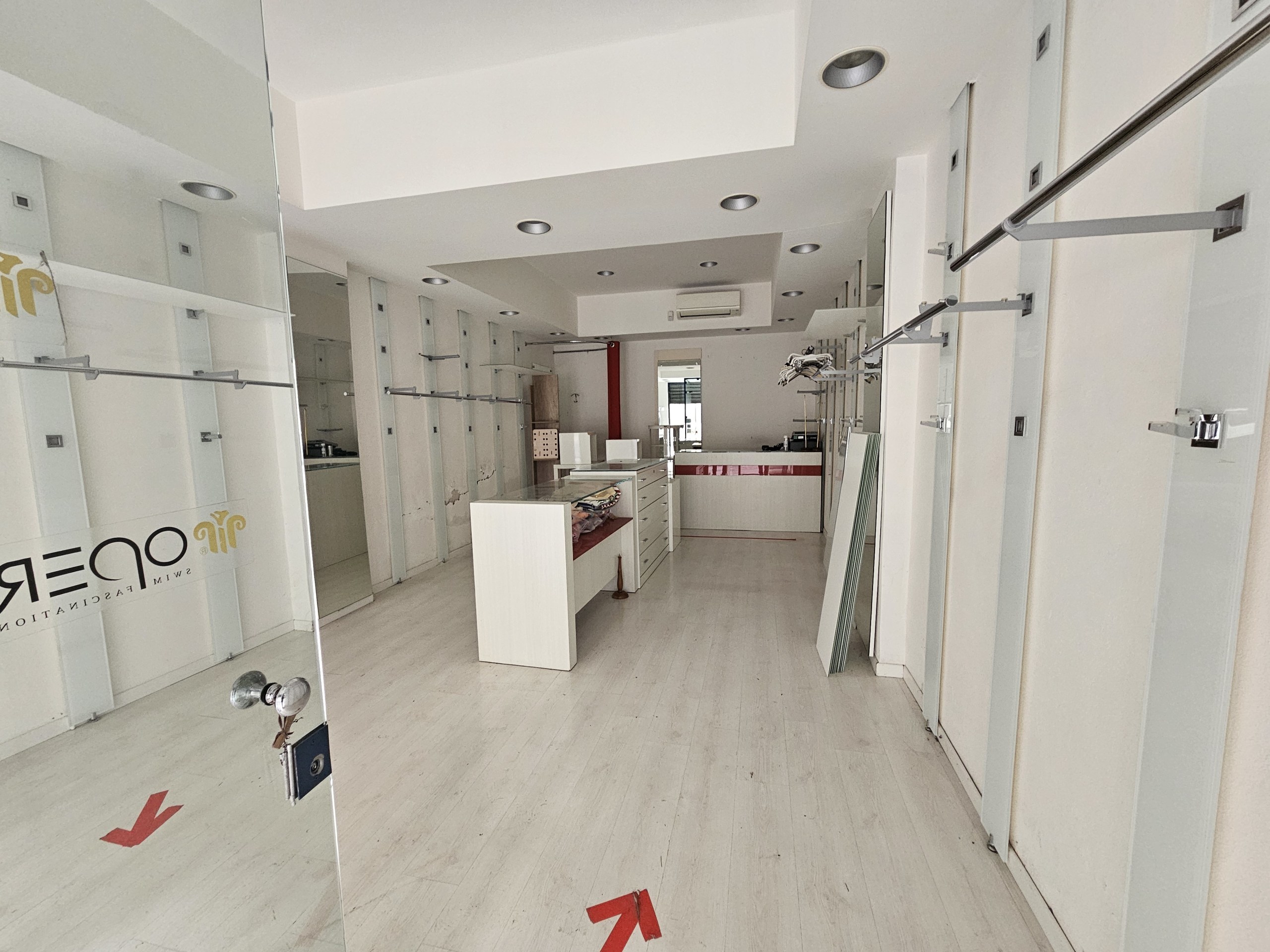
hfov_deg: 106.2
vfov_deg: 89.9
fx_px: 477
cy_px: 476
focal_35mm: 13
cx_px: 635
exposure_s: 1/50
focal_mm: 2.2
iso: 400
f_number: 2.2
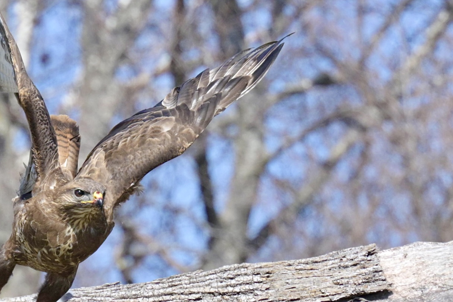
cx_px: 143
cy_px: 184
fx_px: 5333
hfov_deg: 4.9
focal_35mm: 424
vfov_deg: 3.2
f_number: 6.3
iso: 1000
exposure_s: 1/3200
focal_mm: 155
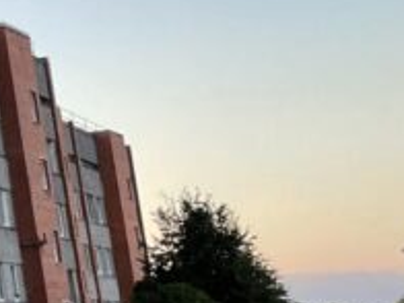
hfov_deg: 11.4
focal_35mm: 136
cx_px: -629
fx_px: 1587
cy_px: -14
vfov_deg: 10.8
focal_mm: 4.2
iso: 32
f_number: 1.6
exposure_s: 1/121
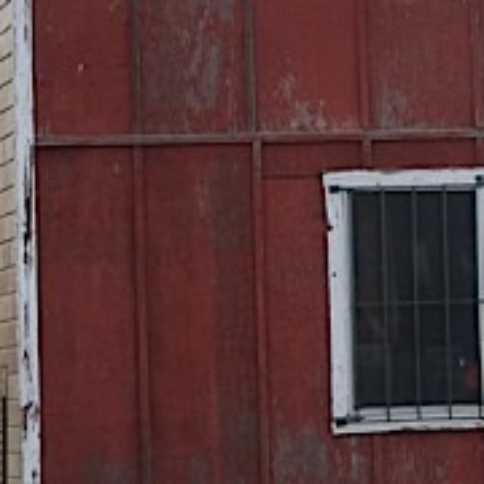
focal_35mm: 263
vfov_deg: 6.6
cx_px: 621
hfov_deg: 6.6
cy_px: 83
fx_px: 4160
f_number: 4.1
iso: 125
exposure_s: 1/400
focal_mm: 11
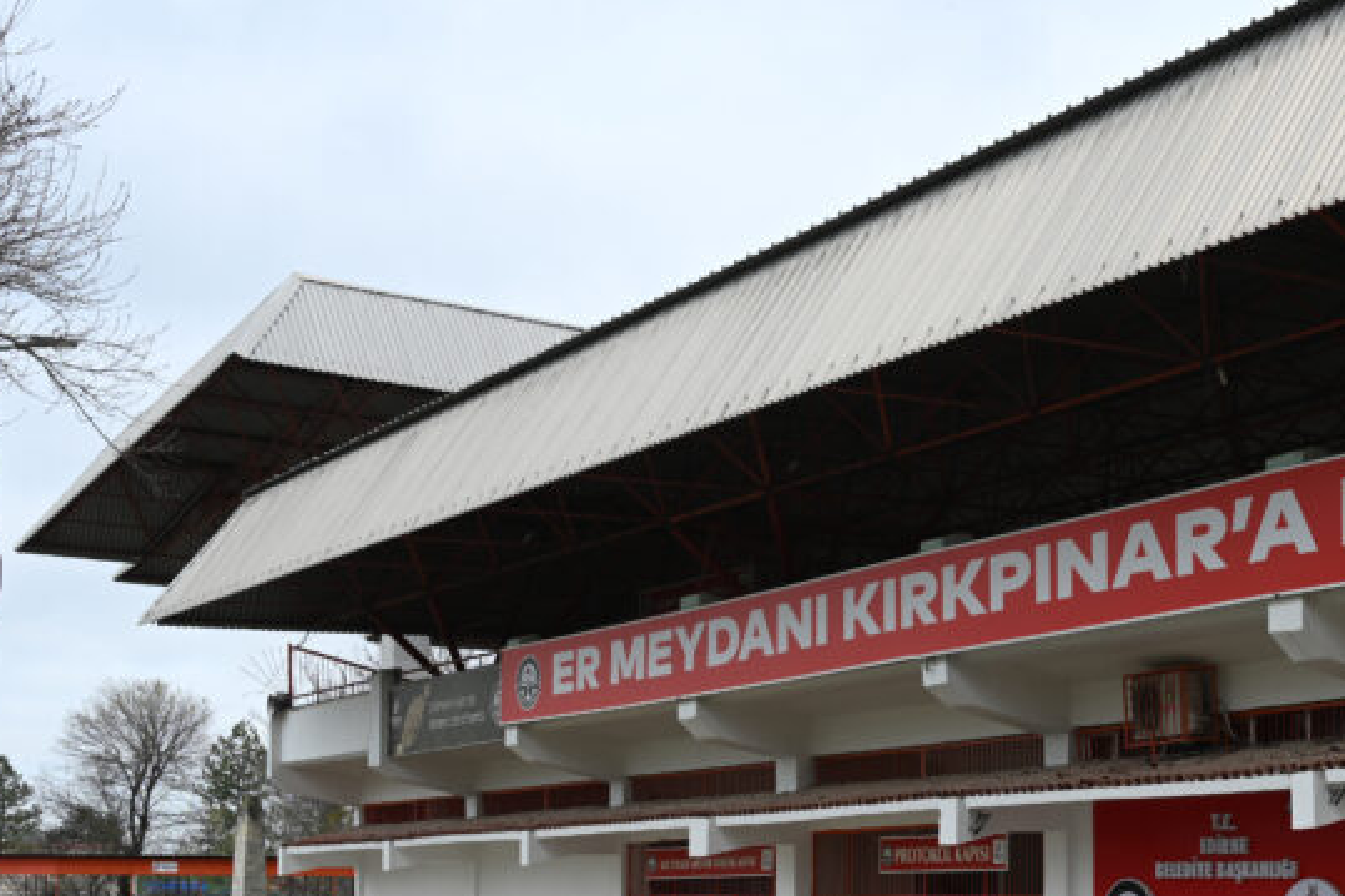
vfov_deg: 23.2
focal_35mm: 57
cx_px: 1120
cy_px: 800
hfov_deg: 33.8
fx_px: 2129
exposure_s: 1/400
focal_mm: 24
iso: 72
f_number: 4
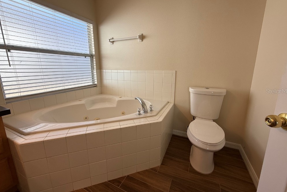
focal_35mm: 15
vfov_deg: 77.3
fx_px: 120
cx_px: 146
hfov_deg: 100.4
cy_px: 91
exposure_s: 1/120
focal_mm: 2.22
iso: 50
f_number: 2.2
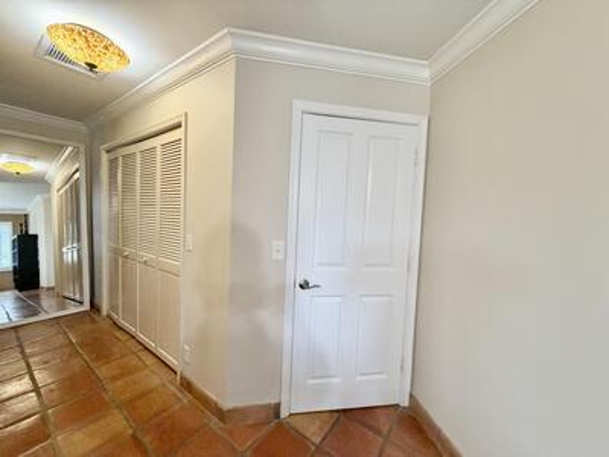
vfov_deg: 85.7
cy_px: 228
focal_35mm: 14
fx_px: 246
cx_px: 304
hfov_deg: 102.1
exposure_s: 1/60
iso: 200
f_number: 2.2
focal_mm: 2.22
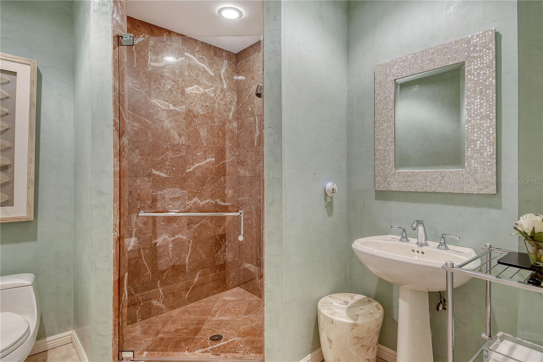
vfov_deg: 67.4
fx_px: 271
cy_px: 181
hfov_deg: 90.0
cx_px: 272
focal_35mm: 18
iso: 640
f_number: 7.1
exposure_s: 1/100
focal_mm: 12
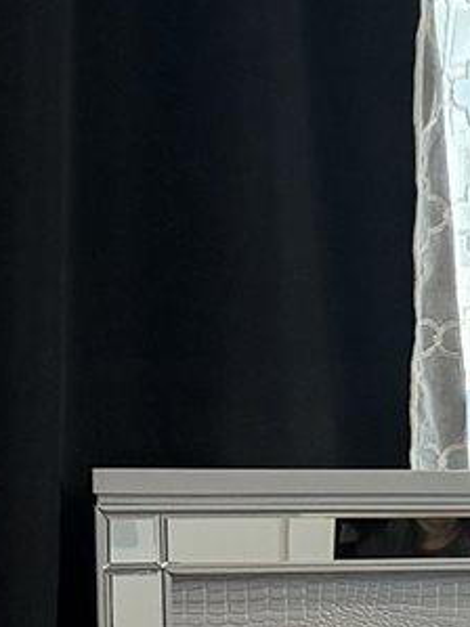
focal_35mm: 185
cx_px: 1586
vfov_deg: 10.6
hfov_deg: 6.9
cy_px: 667
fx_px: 3352
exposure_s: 1/135
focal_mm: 6.76
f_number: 1.78
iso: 200
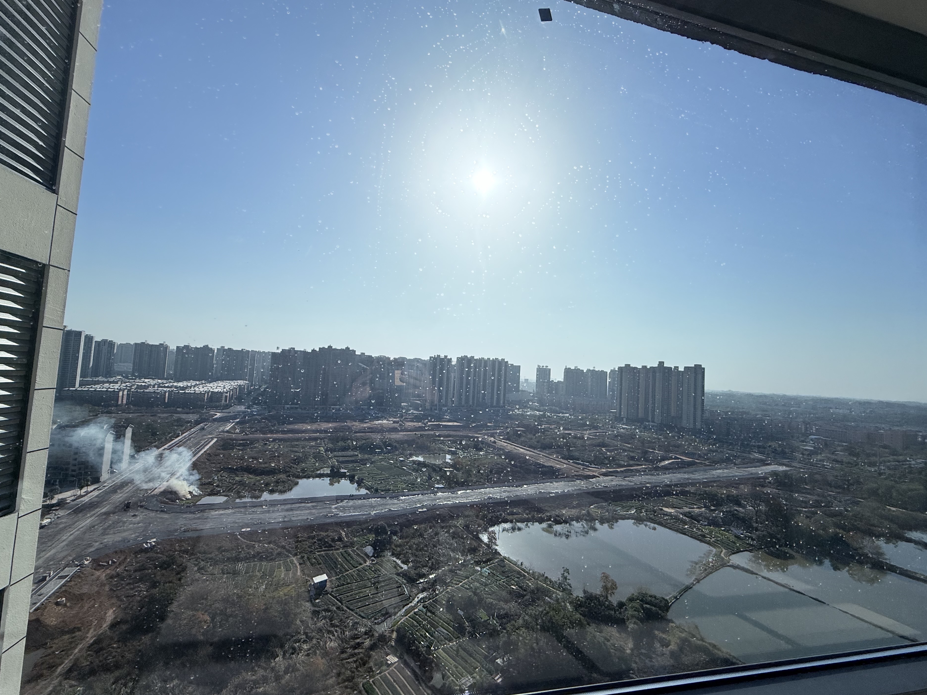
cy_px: 349
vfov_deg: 81.7
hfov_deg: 98.2
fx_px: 402
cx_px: 474
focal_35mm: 15
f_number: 2.2
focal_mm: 2.22
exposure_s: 1/6173
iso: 50
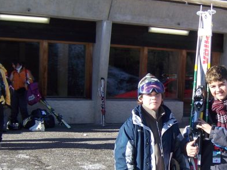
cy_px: 125
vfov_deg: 20.0
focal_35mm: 73
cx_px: 175
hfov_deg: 26.3
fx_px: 479
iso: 80
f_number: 2.8
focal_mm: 6.2
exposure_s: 1/400
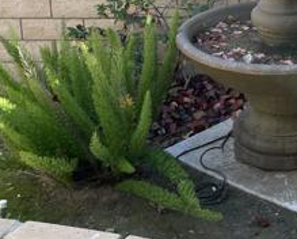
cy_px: 4
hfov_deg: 24.7
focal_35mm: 74
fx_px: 652
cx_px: 283
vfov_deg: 20.2
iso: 32
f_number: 1.6
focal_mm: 4.2
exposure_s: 1/193
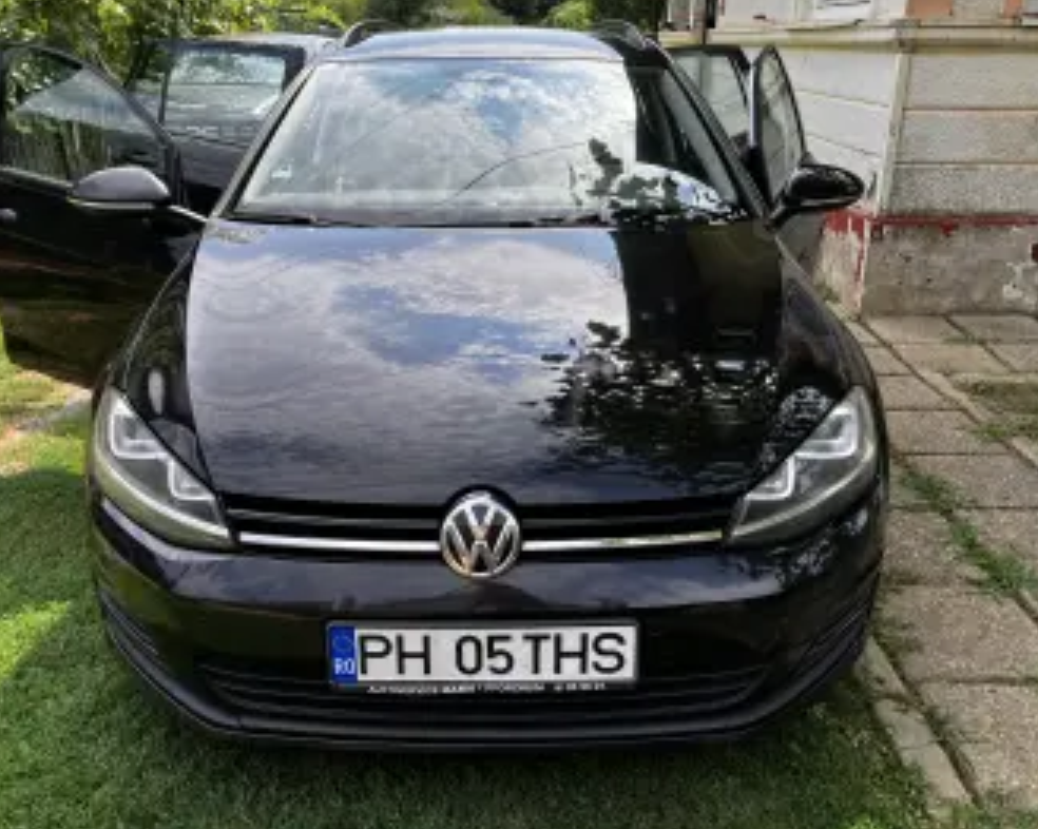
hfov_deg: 58.8
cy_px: 408
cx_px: 510
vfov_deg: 48.5
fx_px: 921
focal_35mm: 30
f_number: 1.8
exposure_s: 1/800
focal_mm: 3.99
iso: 32
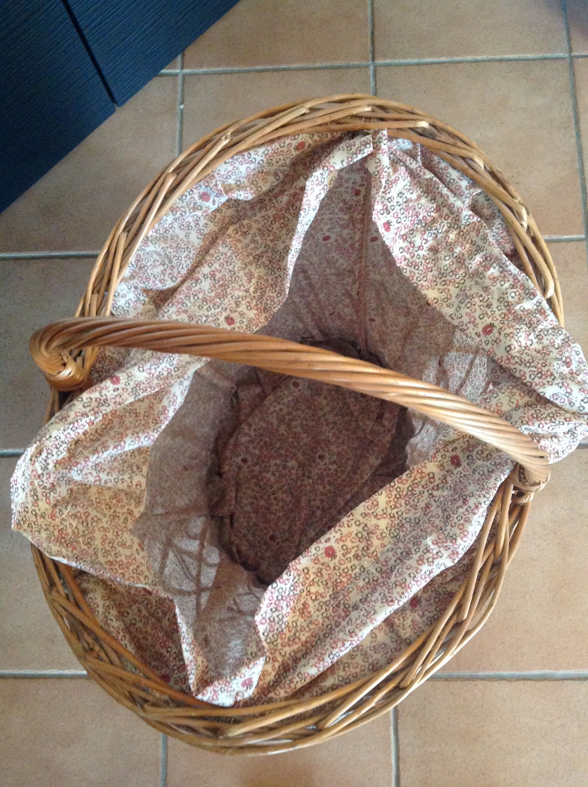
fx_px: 795
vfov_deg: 52.7
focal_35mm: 35
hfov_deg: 40.6
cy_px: 394
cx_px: 294
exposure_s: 1/15
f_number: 2.4
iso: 400
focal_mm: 4.28
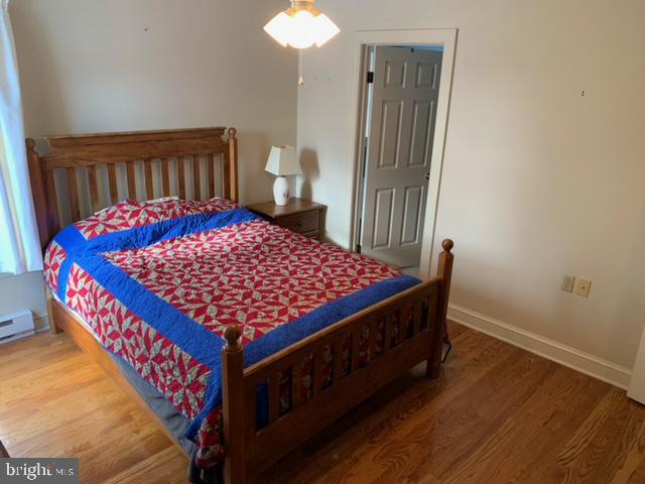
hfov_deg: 67.3
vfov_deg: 53.1
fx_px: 484
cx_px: 322
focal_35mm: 26
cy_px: 242
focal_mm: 4.25
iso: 125
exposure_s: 1/60
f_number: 1.8
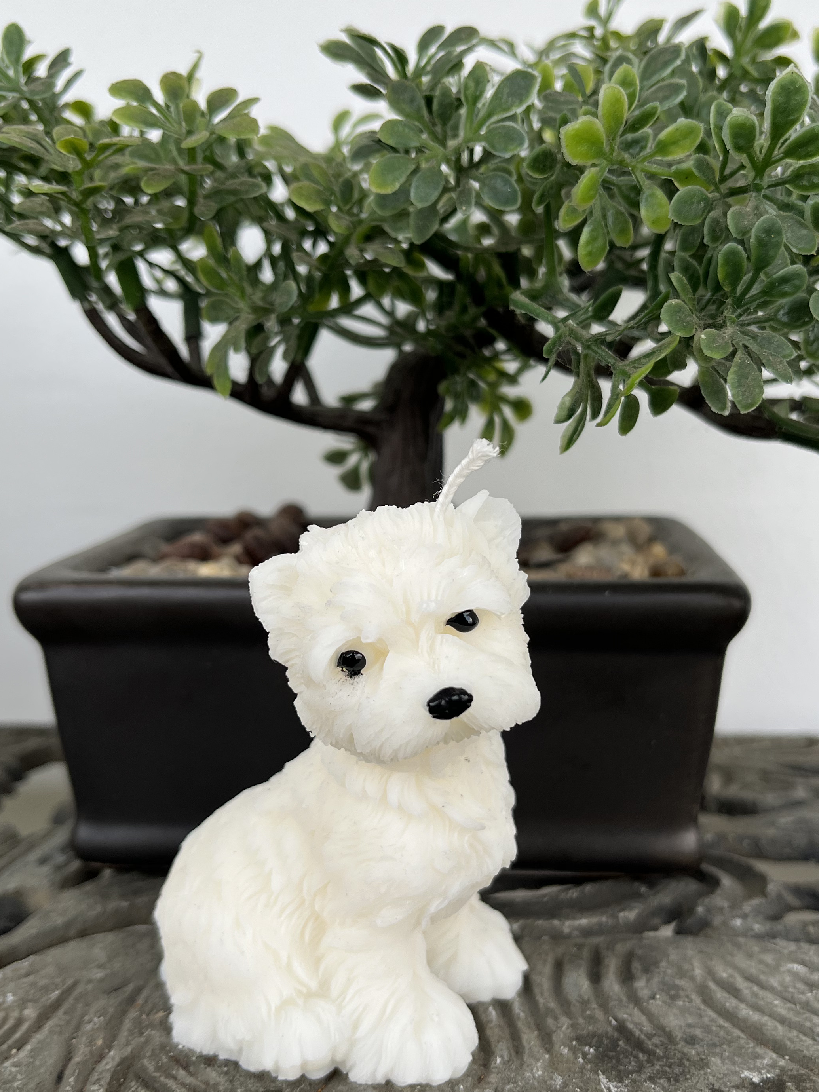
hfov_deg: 37.7
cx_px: 418
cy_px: 585
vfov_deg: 48.9
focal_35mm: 38
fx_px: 1199
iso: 50
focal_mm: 5.1
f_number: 1.6
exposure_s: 1/642
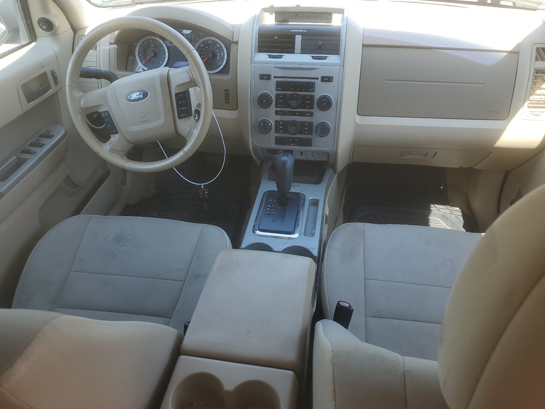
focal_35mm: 27
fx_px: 425
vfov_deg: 51.4
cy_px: 203
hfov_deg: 65.3
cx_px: 277
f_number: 1.5
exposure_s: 1/294
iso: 50
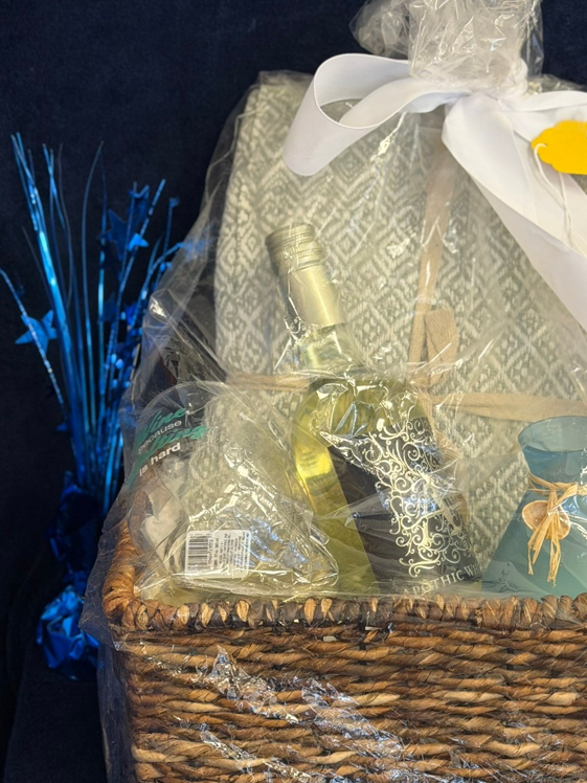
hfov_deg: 19.0
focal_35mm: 77
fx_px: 1741
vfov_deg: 25.2
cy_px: 513
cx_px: 441
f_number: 1.78
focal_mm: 6.76
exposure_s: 1/40
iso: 200
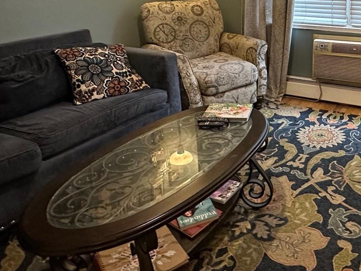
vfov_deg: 36.4
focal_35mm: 37
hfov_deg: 47.3
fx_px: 386
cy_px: 29
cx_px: 290
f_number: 2.2
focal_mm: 2.22
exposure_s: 1/60
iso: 500
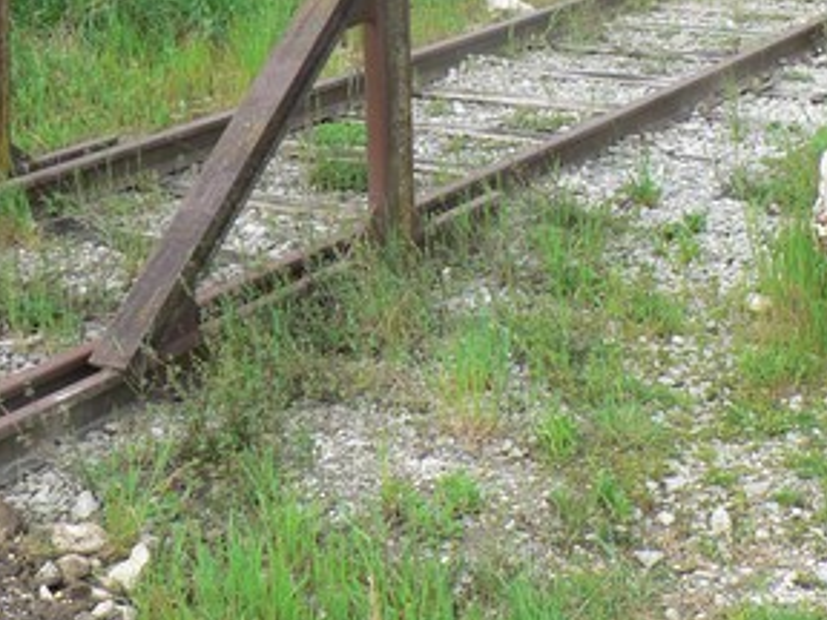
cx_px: 422
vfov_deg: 17.8
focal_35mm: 80
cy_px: -60
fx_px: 1911
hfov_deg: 24.4
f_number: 4
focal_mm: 6
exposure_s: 1/125
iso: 80
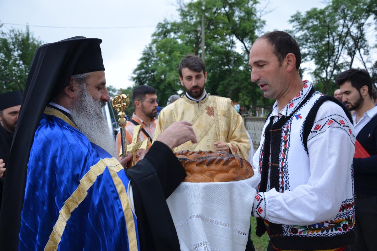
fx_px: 408
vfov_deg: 34.2
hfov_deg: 49.6
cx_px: 188
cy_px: 126
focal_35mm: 39
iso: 200
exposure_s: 1/125
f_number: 5.6
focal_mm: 26
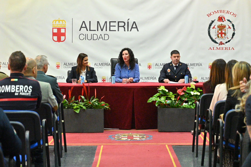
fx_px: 732
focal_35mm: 105
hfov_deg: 19.5
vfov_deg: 13.0
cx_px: 126
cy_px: 84
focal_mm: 70
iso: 8000
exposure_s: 1/200
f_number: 4
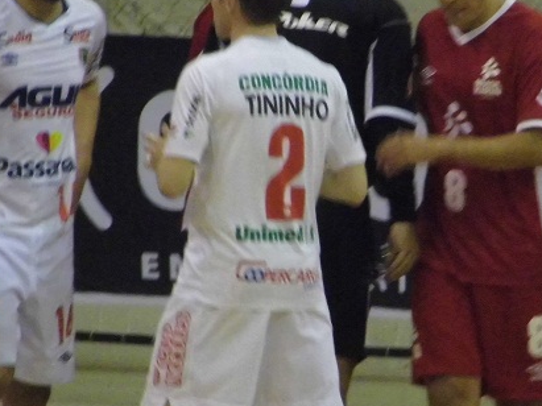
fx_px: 16123
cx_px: 349
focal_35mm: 1030
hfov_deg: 1.9
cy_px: 255
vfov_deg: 1.4
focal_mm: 94.5
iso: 800
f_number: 5.8
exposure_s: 1/60
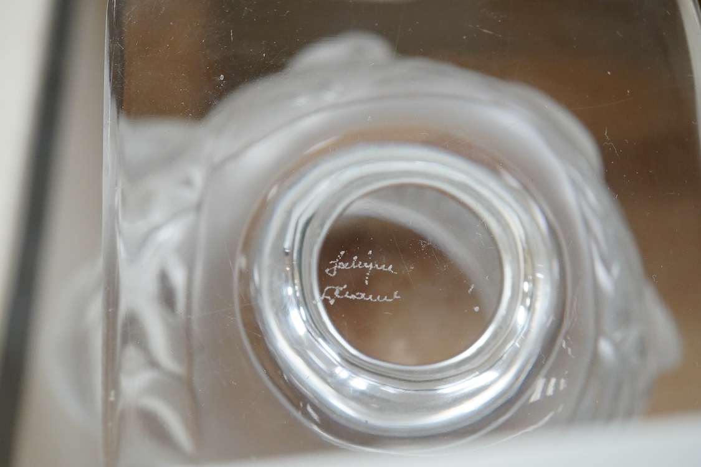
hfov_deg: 43.6
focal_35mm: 45
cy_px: 234
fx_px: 876
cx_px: 350
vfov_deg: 29.9
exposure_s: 1/250
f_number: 9
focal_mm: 30
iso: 3200
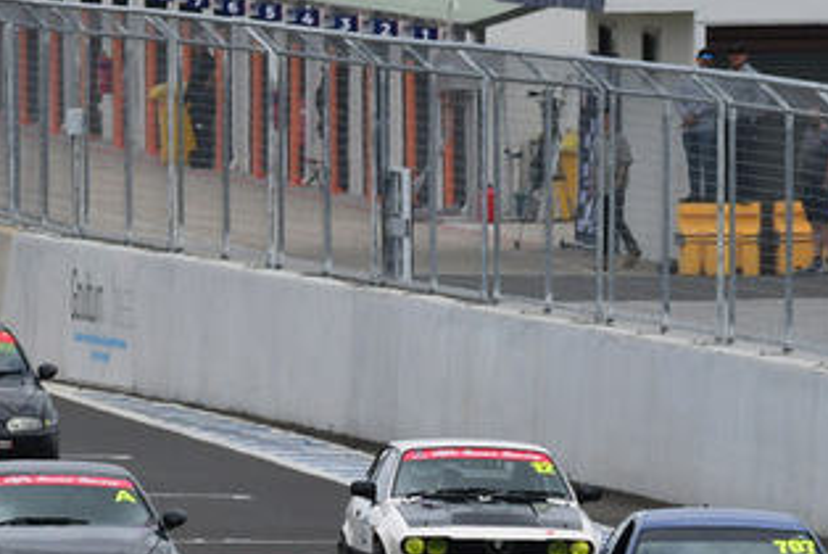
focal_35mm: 1452
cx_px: 314
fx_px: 33426
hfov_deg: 1.4
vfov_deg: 0.9
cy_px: 491
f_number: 10
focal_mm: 380
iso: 320
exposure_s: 1/640
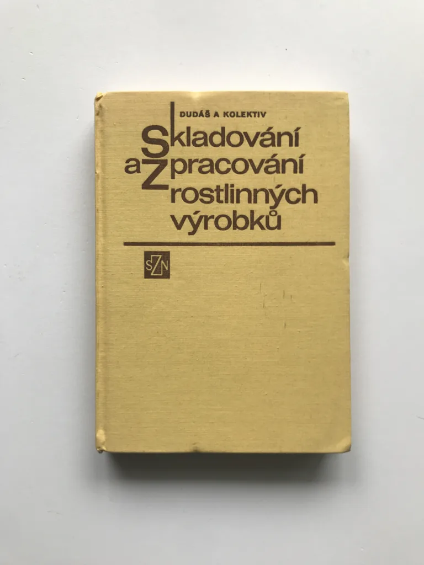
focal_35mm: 28
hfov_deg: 49.7
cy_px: 282
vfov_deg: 63.4
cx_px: 212
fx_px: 457
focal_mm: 3.99
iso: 25
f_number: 1.8
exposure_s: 1/50
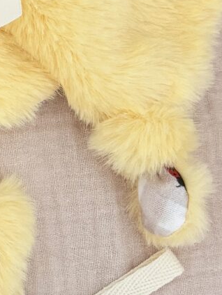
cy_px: 157
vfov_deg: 12.6
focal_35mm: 157
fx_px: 1343
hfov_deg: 8.7
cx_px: -275
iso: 160
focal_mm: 5.96
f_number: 1.6
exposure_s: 1/60
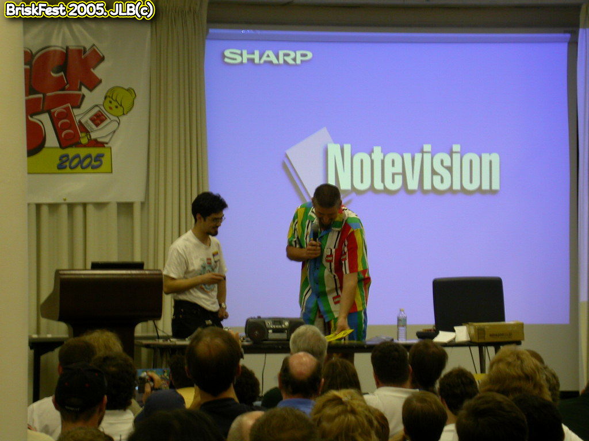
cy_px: 220
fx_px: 2620
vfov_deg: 9.6
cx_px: 294
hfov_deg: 12.8
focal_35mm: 154
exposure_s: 1/11.1
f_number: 5.1
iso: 100
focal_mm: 32
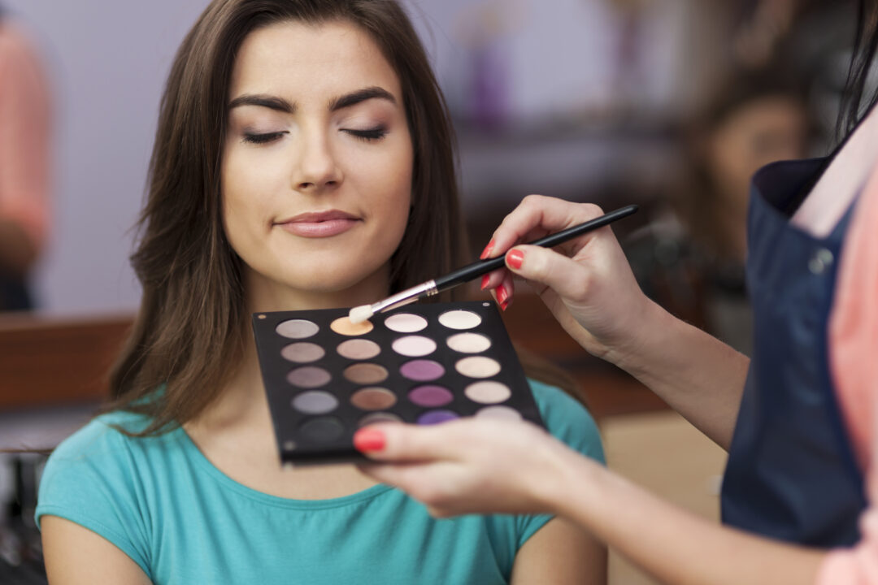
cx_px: 439
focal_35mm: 85
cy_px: 292
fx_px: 2073
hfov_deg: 23.9
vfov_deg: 16.1
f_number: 2
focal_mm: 85
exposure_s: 1/100
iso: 100
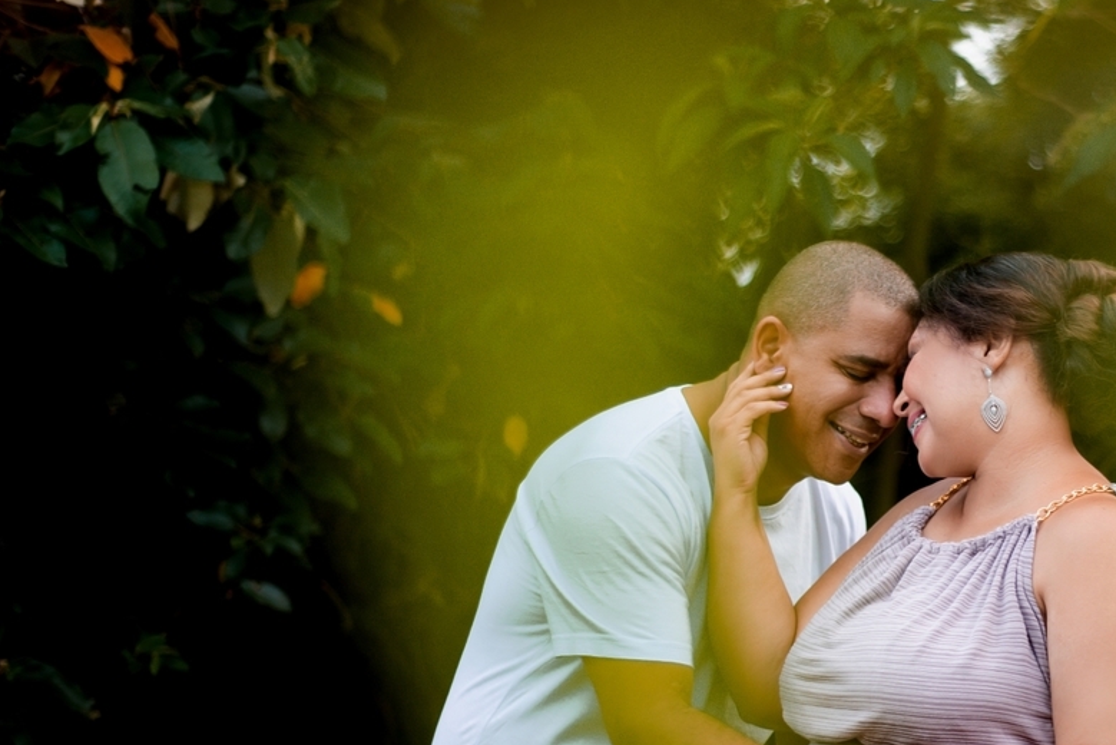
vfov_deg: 17.7
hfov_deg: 25.9
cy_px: 498
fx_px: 2388
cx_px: 857
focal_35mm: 77
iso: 160
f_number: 2.2
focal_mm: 50
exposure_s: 1/250
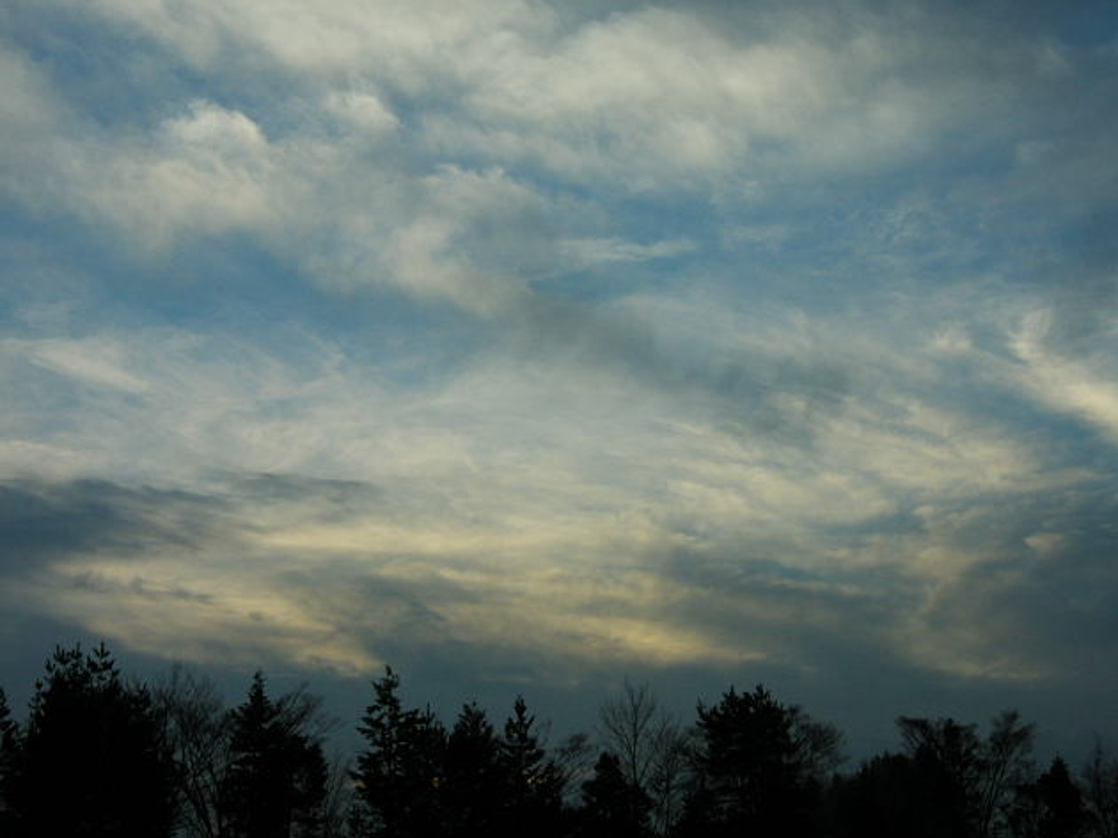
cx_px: 554
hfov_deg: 31.7
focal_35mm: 61
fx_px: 1969
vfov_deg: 24.0
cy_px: 423
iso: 64
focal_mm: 12.9
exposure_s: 1/290
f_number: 6.1
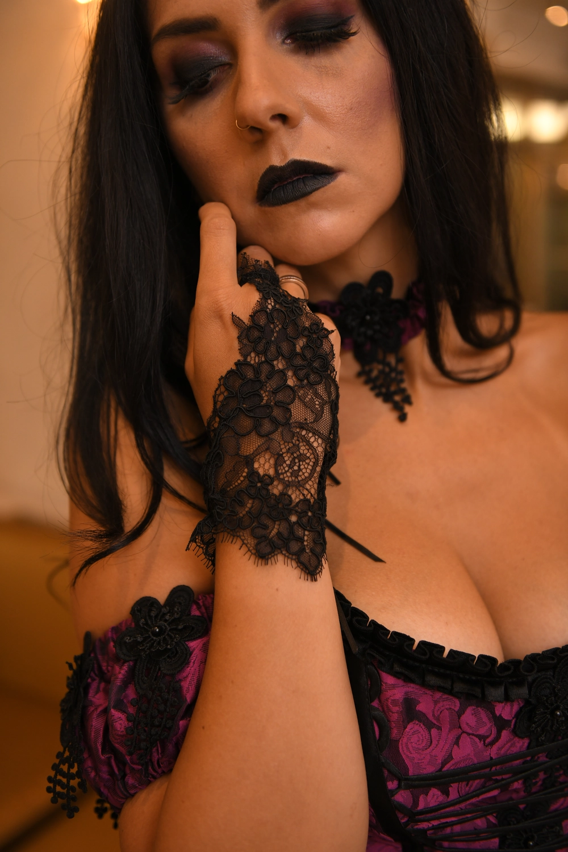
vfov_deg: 46.4
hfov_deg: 31.9
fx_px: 994
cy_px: 426
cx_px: 284
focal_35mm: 42
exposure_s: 1/250
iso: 800
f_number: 2.8
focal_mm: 42
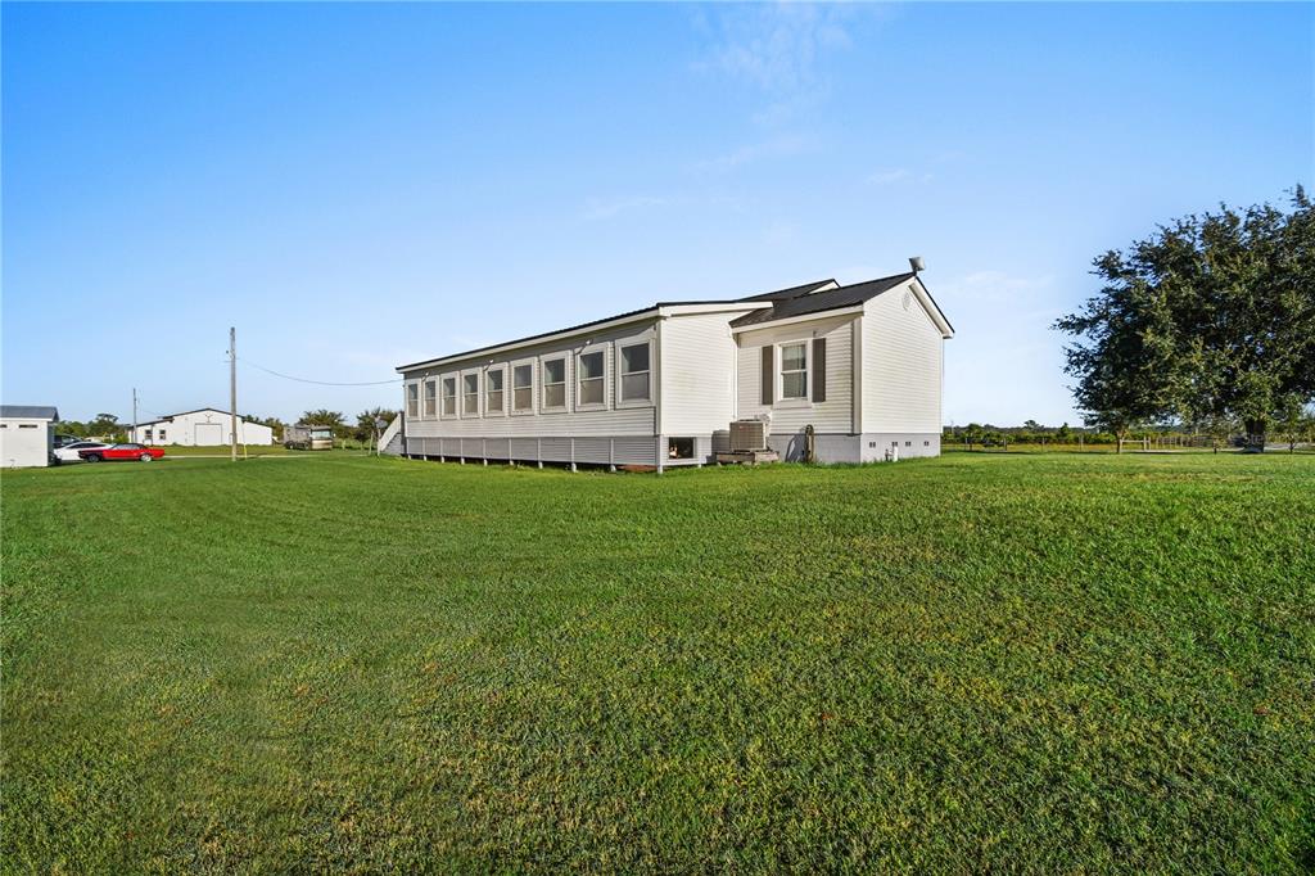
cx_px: 658
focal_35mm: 15
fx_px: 548
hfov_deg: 100.4
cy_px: 438
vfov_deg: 77.3
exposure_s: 1/500
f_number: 7.1
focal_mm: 10
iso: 100
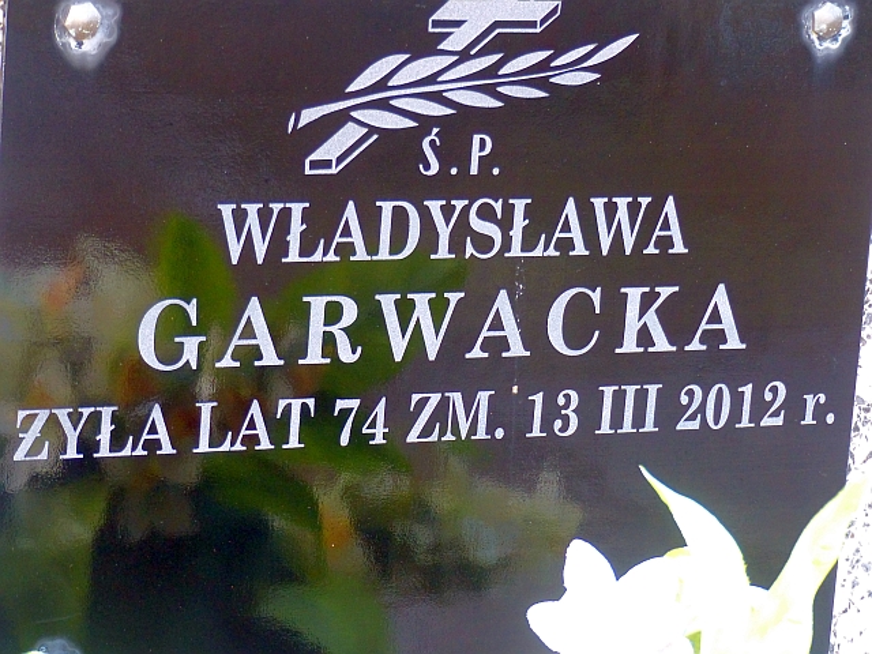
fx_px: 3829
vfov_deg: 9.8
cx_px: 436
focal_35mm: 152
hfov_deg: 13.0
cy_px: 327
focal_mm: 27.4
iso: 400
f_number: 2.8
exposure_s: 1/60
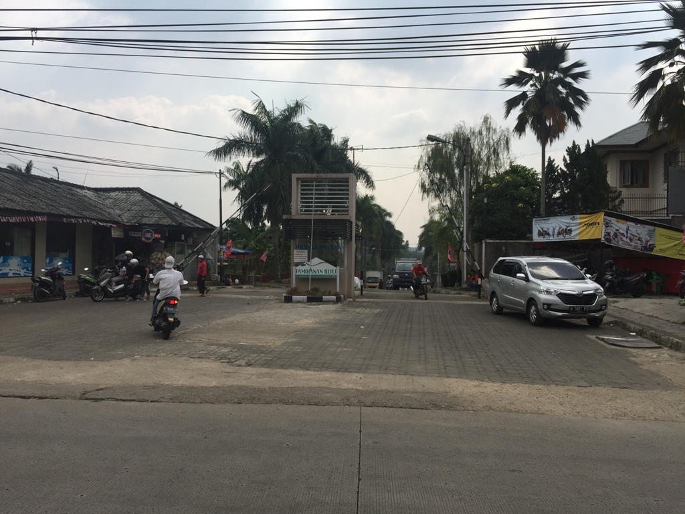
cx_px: 342
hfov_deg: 61.7
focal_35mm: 29
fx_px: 574
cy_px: 257
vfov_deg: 48.2
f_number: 2.2
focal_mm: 4.15
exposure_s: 1/2326
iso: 32
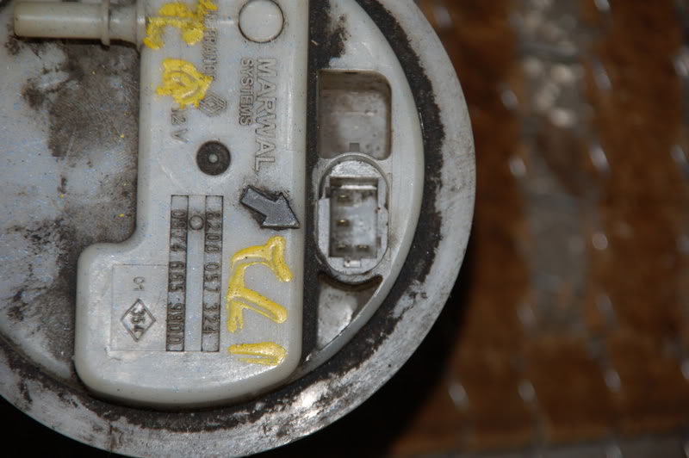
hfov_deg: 6.9
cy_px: 229
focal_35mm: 300
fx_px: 5737
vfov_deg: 4.6
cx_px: 344
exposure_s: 1/60
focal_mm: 200
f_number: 6.3
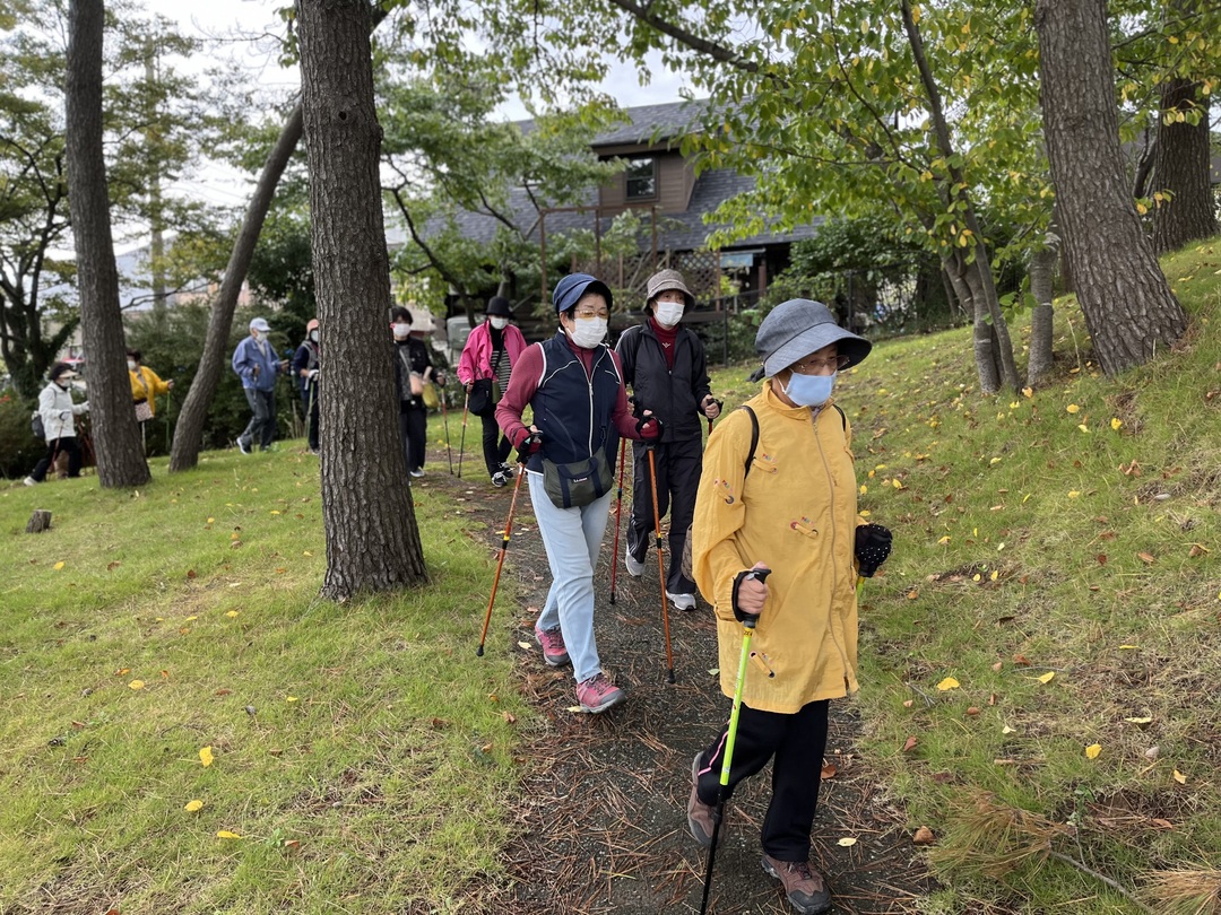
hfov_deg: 67.3
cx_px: 610
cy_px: 458
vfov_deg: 53.1
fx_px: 917
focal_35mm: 26
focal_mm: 5.1
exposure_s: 1/121
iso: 64
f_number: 1.6
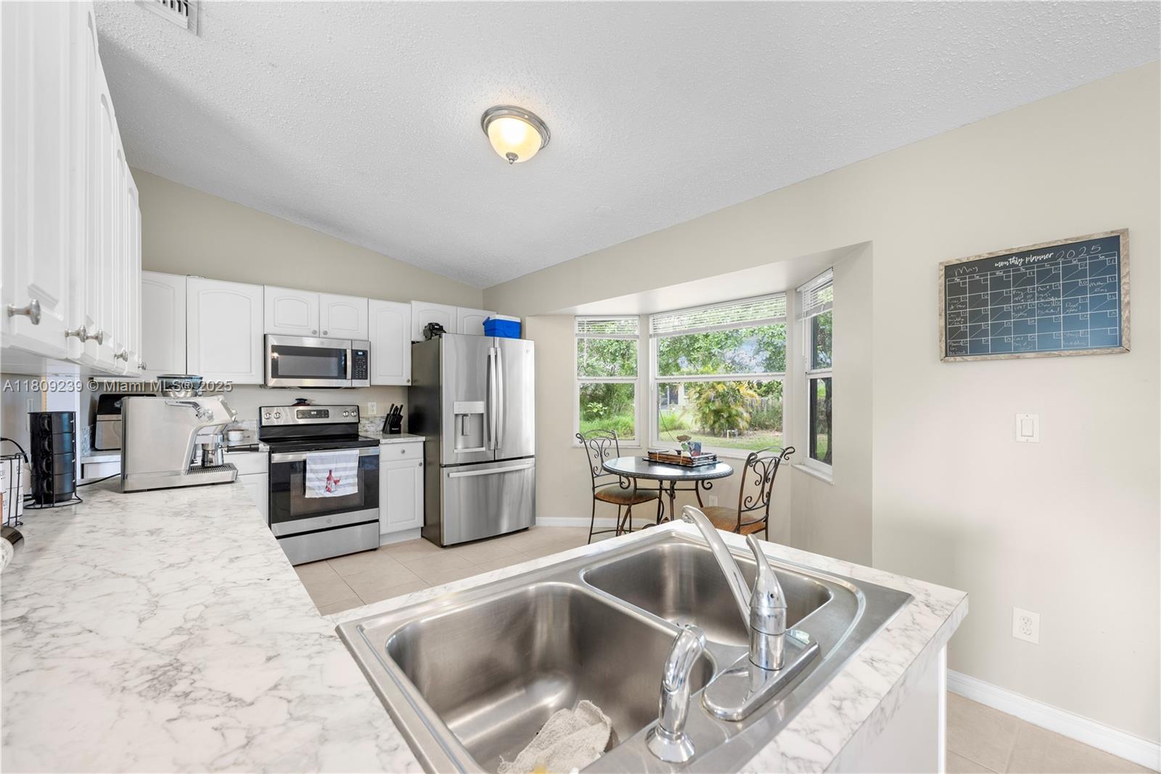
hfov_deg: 104.3
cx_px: 580
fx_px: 451
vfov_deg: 81.2
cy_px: 387
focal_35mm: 14
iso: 500
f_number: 8
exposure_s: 1/5
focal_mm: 14
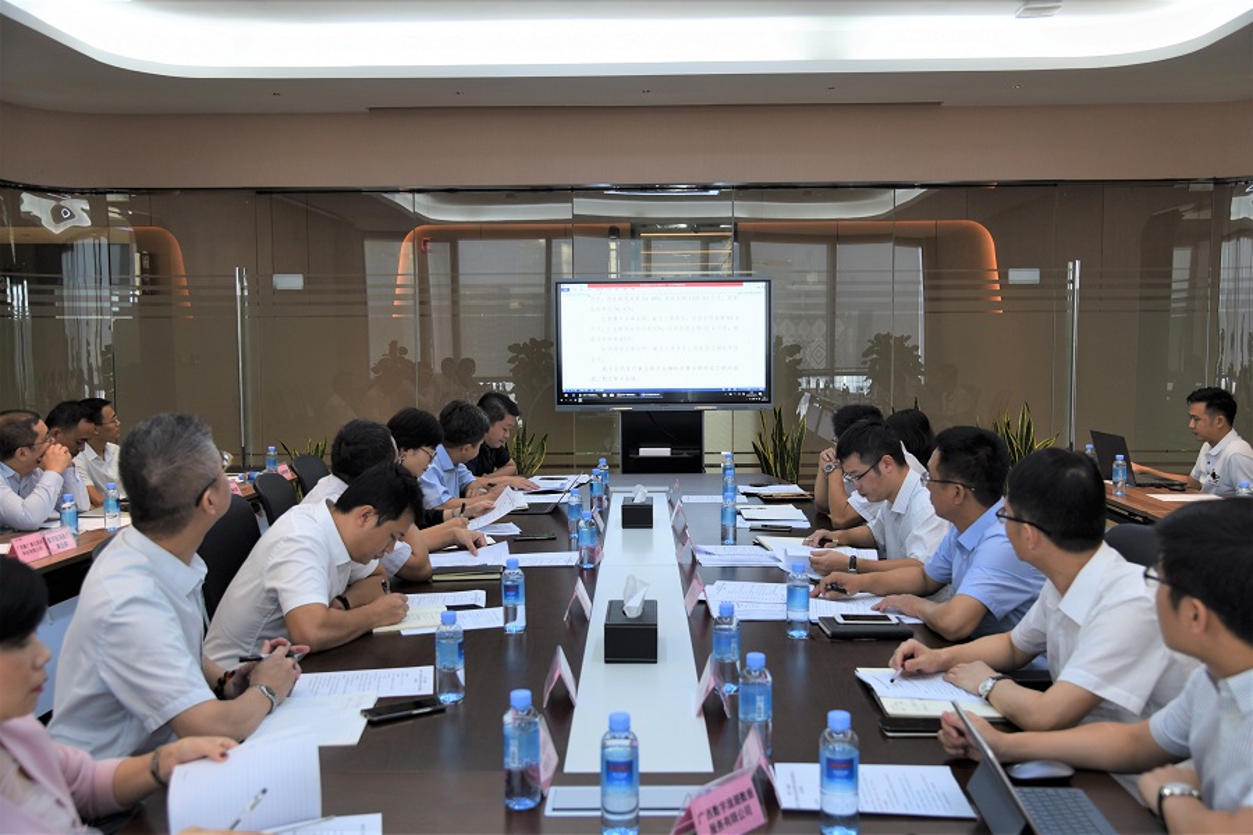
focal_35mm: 31
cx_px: 626
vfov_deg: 42.3
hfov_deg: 60.3
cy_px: 418
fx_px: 1079
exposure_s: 1/100
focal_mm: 31
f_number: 4
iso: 400
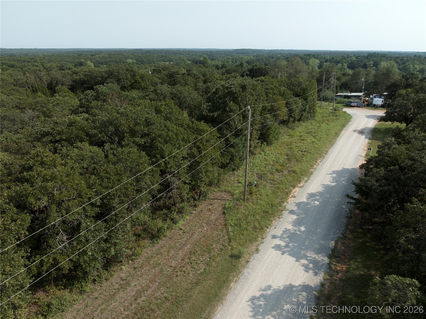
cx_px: 213
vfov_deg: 56.8
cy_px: 160
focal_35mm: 24
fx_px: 295
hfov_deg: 71.6
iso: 100
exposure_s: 1/320
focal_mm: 12.29
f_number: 5.6
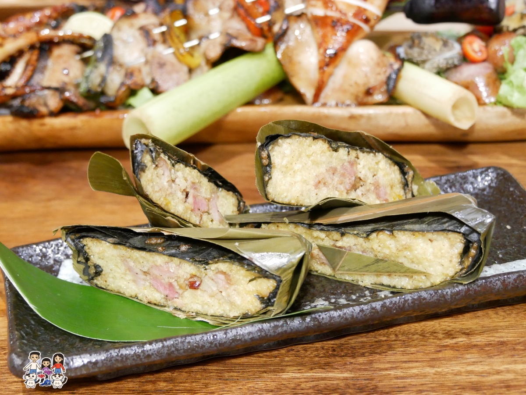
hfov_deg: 28.5
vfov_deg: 21.6
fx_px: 1034
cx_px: 263
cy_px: 198
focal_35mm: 68
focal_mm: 34
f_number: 4.5
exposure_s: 1/10
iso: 3200
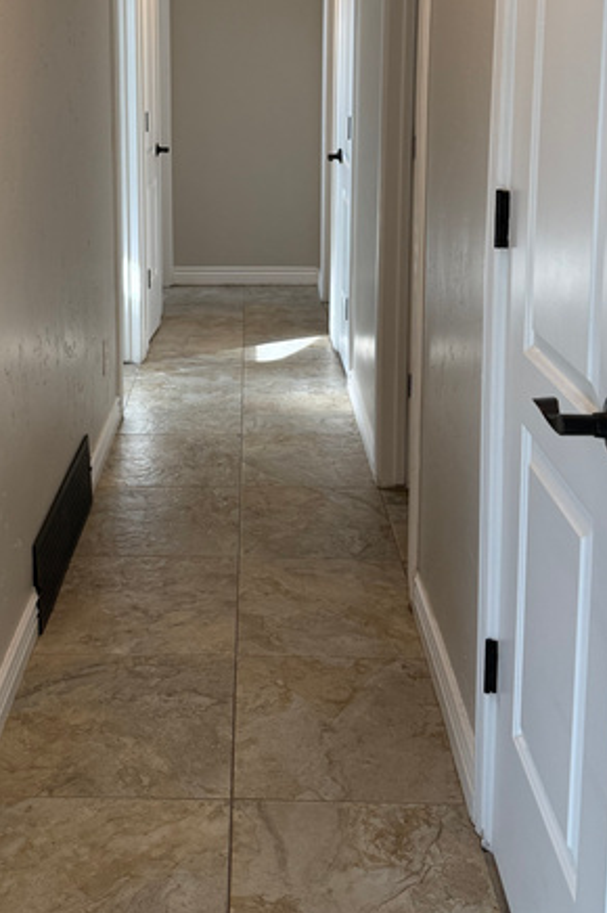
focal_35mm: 44
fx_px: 1115
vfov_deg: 43.2
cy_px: 235
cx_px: 216
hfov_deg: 30.3
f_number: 1.78
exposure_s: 1/237
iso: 125
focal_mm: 6.76
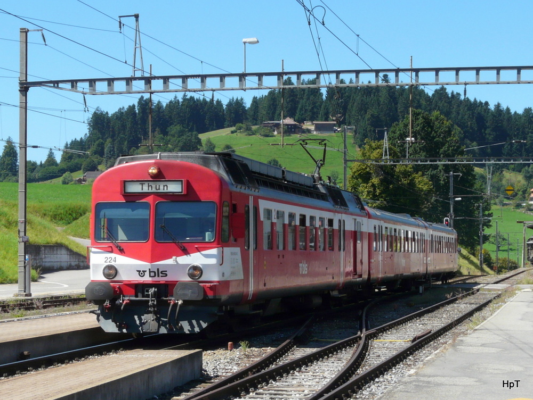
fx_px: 1017
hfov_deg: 29.4
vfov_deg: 22.3
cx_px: 266
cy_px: 200
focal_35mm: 66
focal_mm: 10.8
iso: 100
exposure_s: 1/320
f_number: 5.6
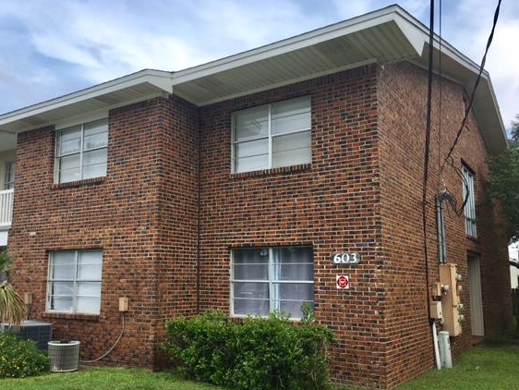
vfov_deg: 42.9
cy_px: 210
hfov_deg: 55.2
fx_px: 495
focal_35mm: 33
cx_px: 233
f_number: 2.2
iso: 25
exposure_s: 1/785
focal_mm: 4.15
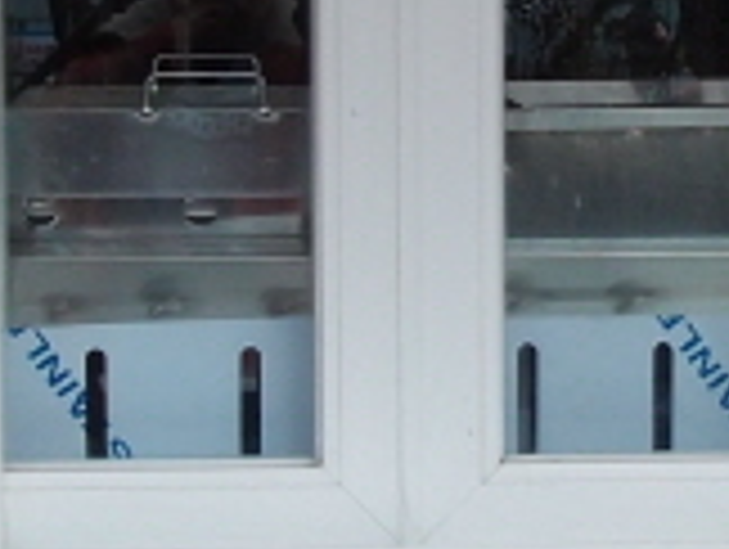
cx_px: 587
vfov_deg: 9.2
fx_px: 3396
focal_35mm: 161
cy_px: 81
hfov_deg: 12.2
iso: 125
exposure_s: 1/100
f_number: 2.5
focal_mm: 6
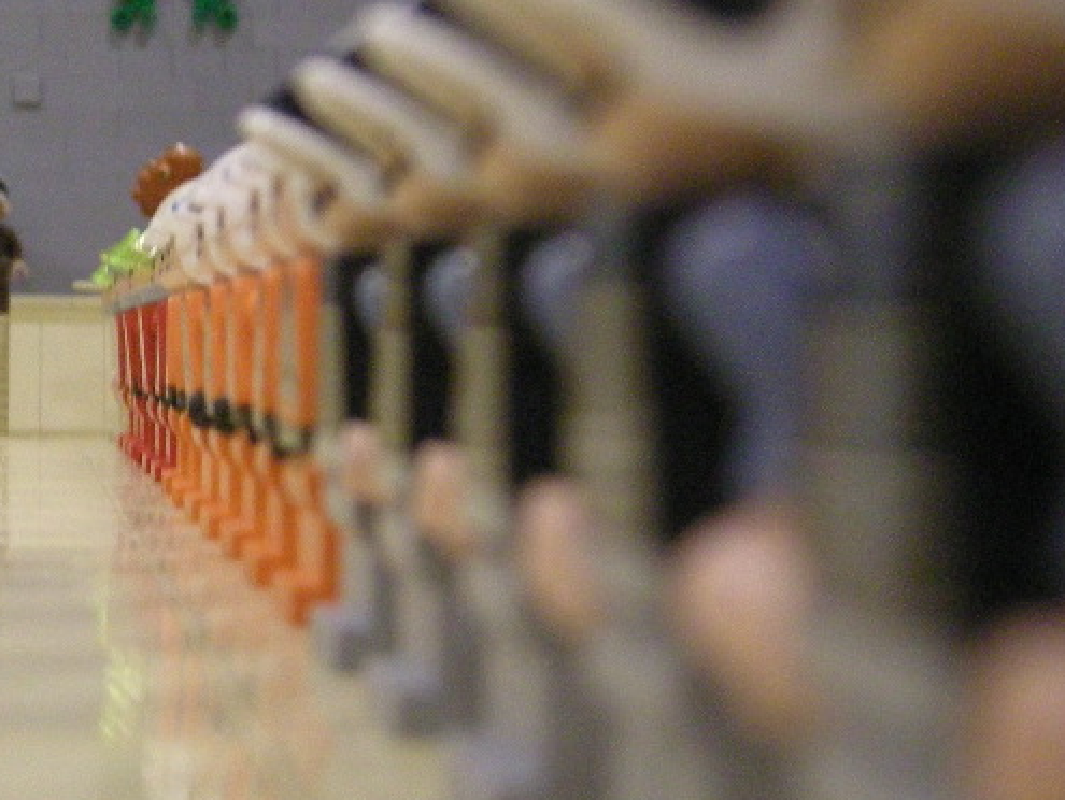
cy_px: 344
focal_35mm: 93
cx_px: 77
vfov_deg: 15.9
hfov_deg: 20.6
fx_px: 2863
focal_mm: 7.5
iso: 400
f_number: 2.7
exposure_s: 1/21
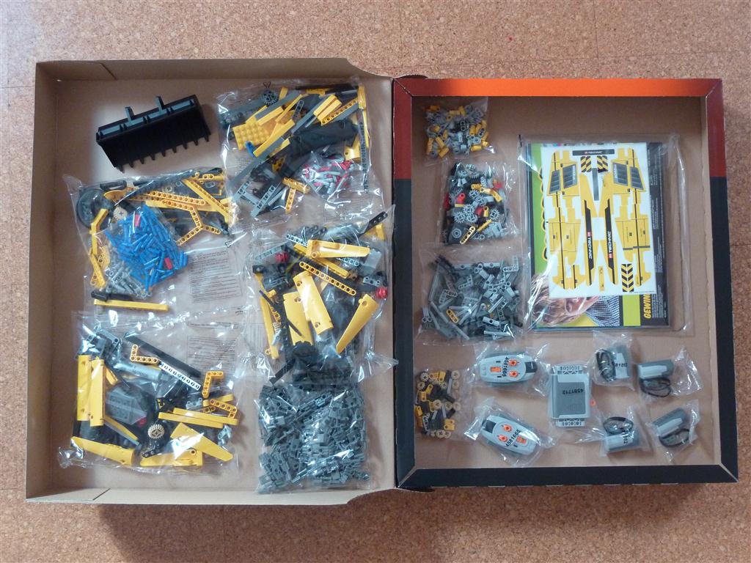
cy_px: 282
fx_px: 868
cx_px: 376
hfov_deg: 46.8
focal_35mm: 40
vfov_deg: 36.0
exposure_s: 1/15
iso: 400
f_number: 3.6
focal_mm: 6.5
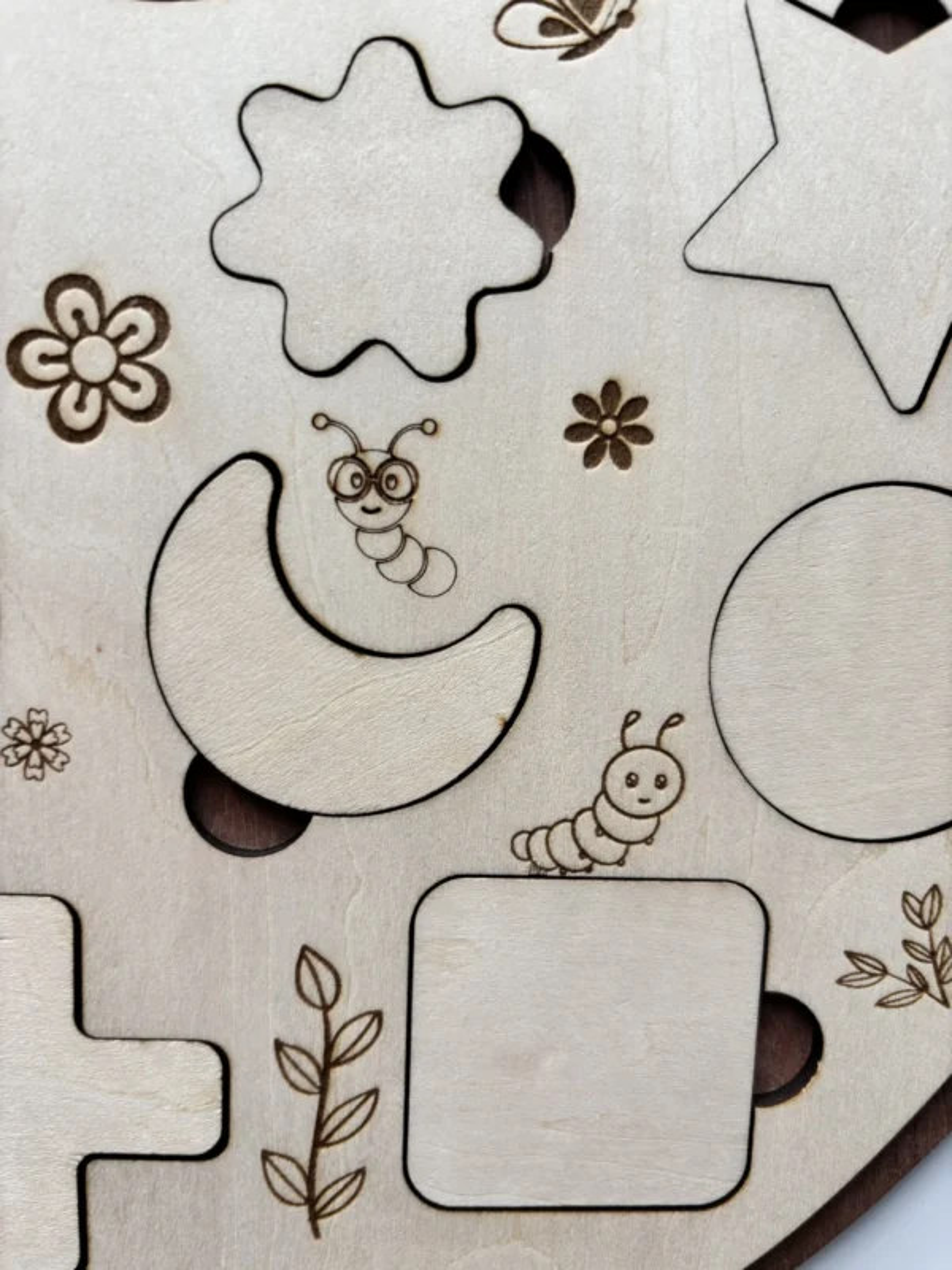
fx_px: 953
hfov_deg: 53.1
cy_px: 635
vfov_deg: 67.3
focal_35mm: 26
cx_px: 476
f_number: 1.6
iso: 64
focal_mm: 5.96
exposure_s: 1/121
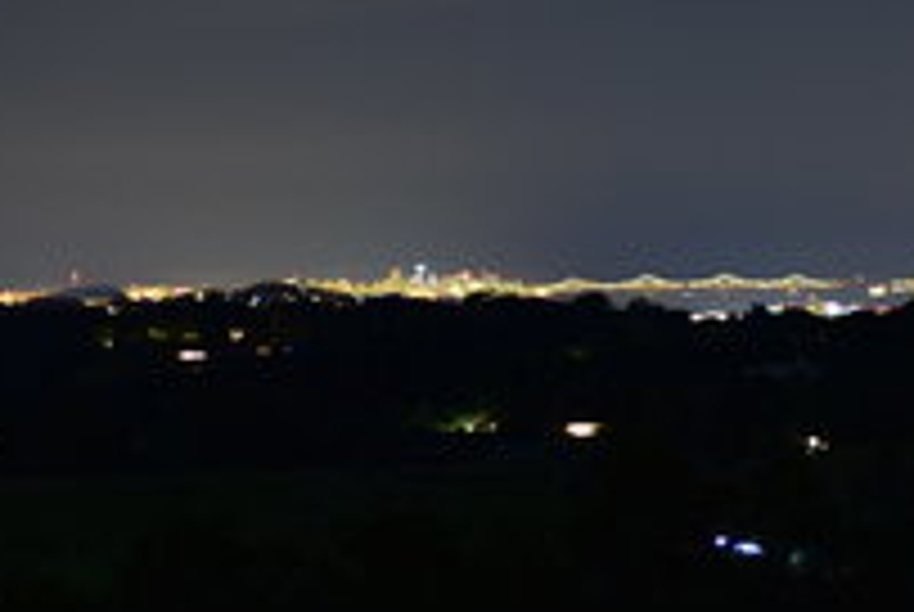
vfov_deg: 6.0
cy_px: 320
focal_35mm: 231
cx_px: 660
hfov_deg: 8.9
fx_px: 5873
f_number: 4.2
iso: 1600
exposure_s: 3
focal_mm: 72
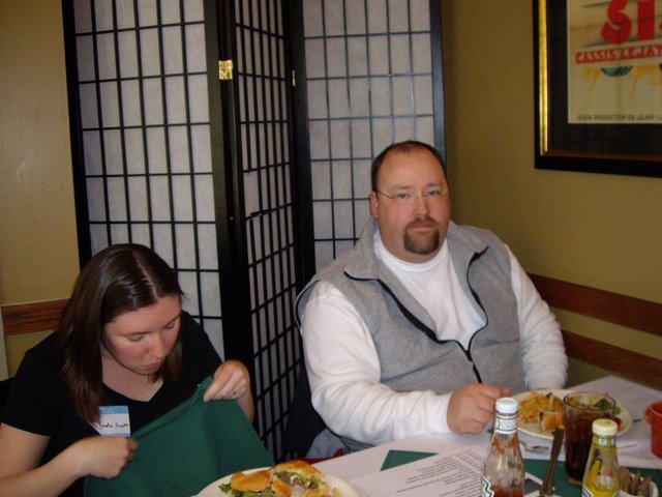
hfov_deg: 49.0
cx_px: 331
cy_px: 248
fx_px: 727
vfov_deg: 37.7
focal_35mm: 38
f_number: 2.7
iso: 200
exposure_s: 1/40
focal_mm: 6.2
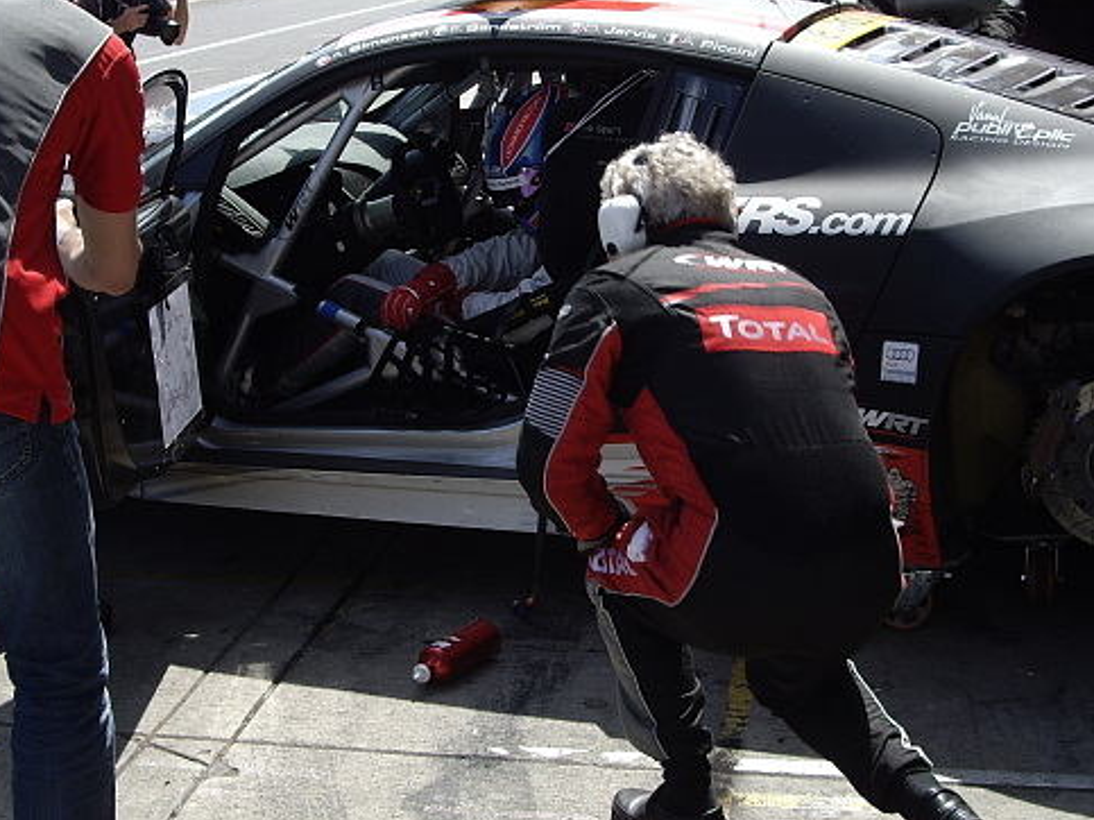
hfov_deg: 30.7
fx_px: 1991
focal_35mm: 63
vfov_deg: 23.3
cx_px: 514
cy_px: 381
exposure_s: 1/160
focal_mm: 7.9
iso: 50
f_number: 5.6
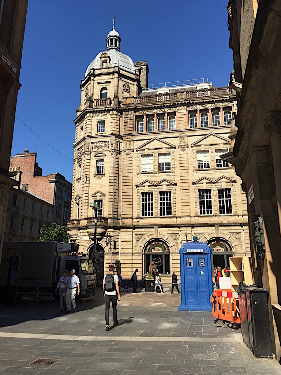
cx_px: 140
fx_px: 314
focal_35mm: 29
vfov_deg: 61.7
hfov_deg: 48.2
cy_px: 188
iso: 32
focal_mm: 4.15
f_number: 2.2
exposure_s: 1/2198
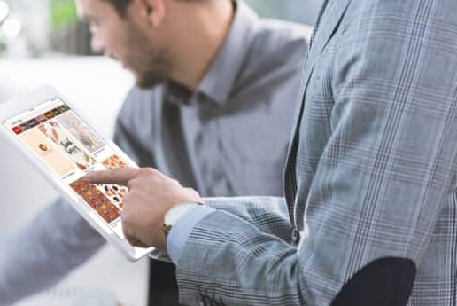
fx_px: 2681
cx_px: 9
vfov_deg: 6.5
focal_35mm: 211
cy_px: 169
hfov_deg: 9.7
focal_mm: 102
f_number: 3.2
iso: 320
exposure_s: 1/160
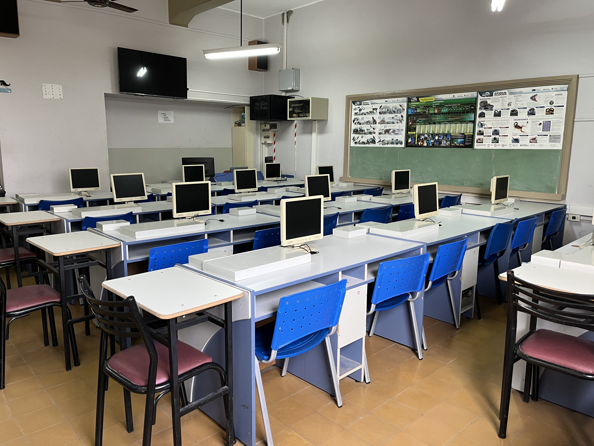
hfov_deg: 67.3
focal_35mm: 26
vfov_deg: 53.1
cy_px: 223
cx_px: 297
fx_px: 446
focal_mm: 5.1
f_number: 1.6
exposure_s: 1/50
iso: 100
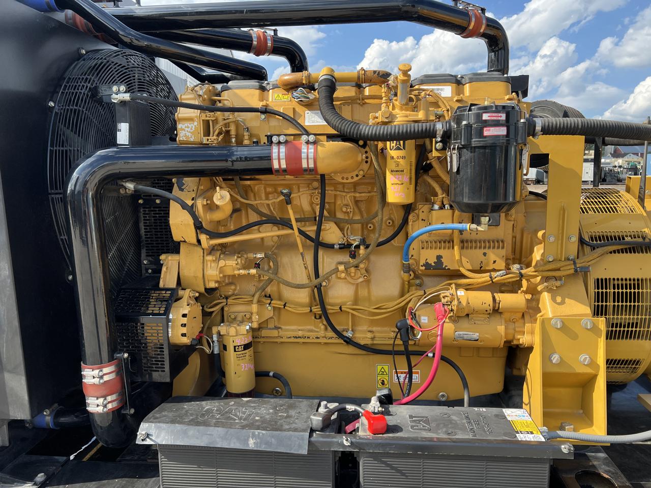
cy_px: 244
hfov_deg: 67.3
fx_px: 489
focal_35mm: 26
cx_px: 326
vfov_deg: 53.1
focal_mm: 5.7
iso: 50
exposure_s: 1/1280
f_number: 1.5
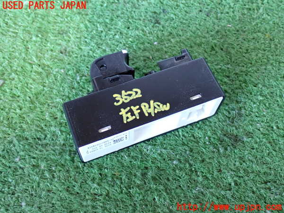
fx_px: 336
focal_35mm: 41
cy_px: 106
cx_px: 142
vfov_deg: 35.1
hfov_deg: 45.8
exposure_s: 1/30
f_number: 2.8
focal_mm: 7.31
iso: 800
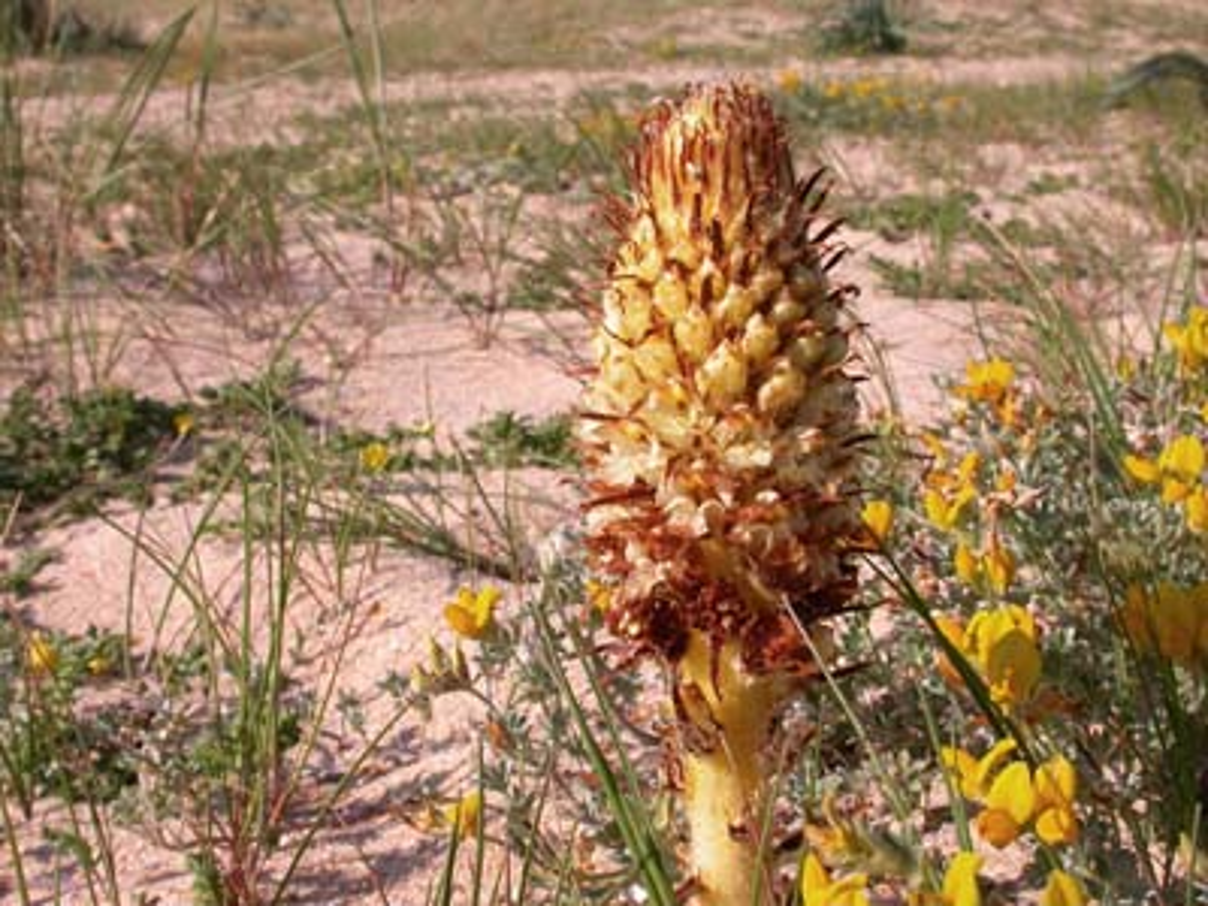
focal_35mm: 54
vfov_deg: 27.0
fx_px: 1884
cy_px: 453
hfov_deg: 35.5
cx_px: 604
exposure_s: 1/331
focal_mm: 11.3
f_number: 8.5
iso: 100
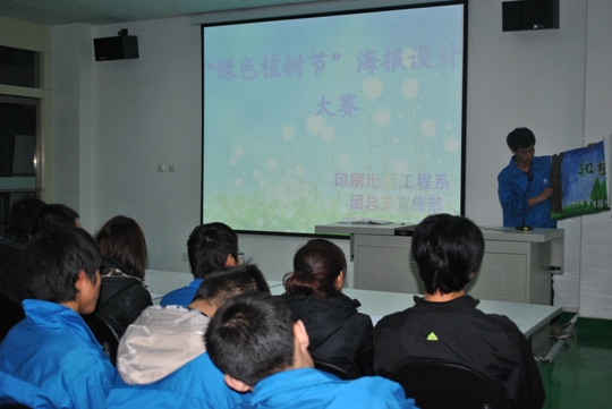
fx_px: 817
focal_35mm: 48
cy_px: 204
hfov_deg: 41.1
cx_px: 306
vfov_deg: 28.1
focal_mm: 32
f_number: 4.8
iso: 200
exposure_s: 1/60
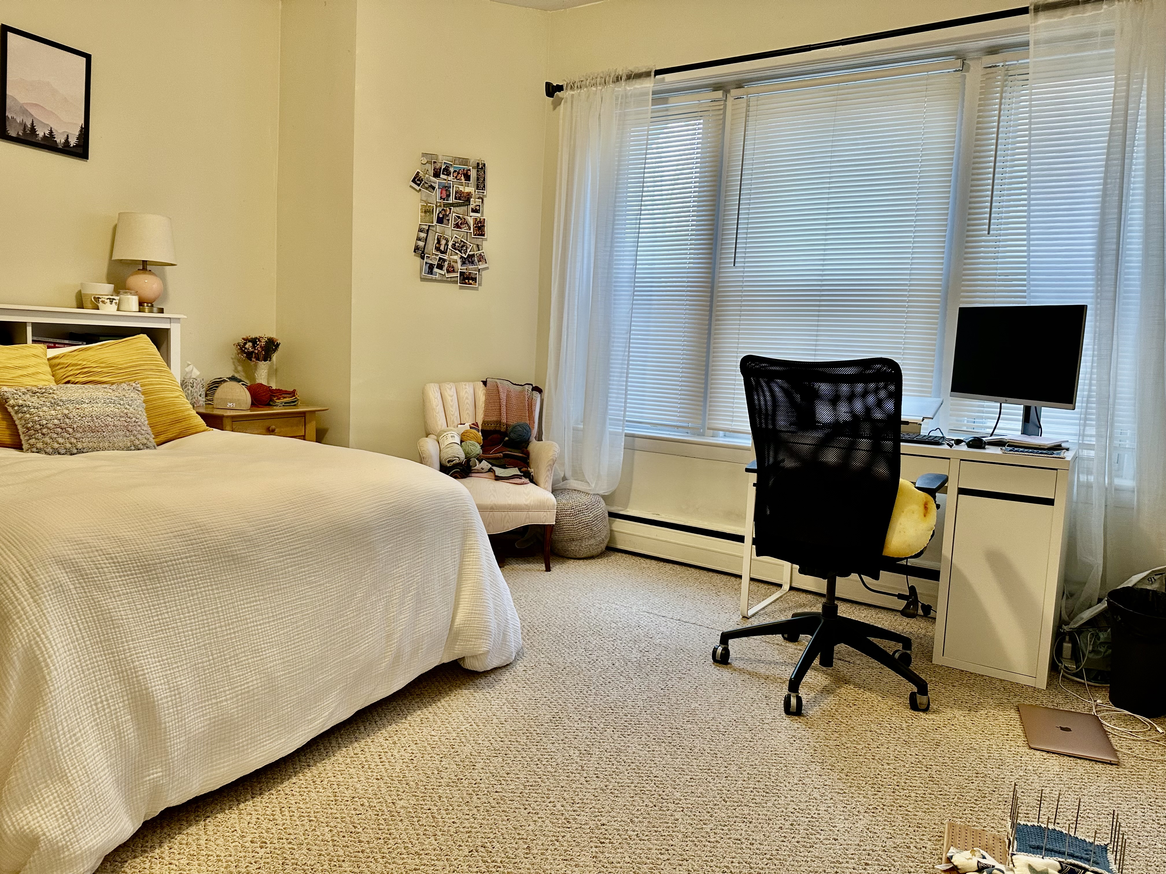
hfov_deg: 71.6
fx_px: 808
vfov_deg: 56.8
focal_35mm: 24
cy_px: 437
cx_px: 583
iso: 160
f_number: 1.78
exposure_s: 1/60
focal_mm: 6.86
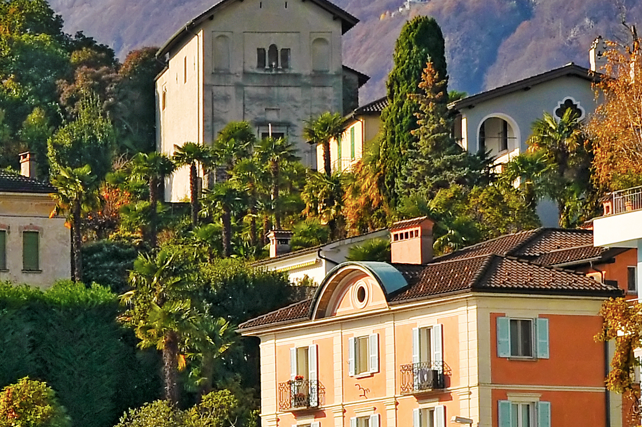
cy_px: 424
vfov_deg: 5.2
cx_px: -350
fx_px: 4703
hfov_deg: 7.7
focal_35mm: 264
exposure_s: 1/1250
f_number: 5.6
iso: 160
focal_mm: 48
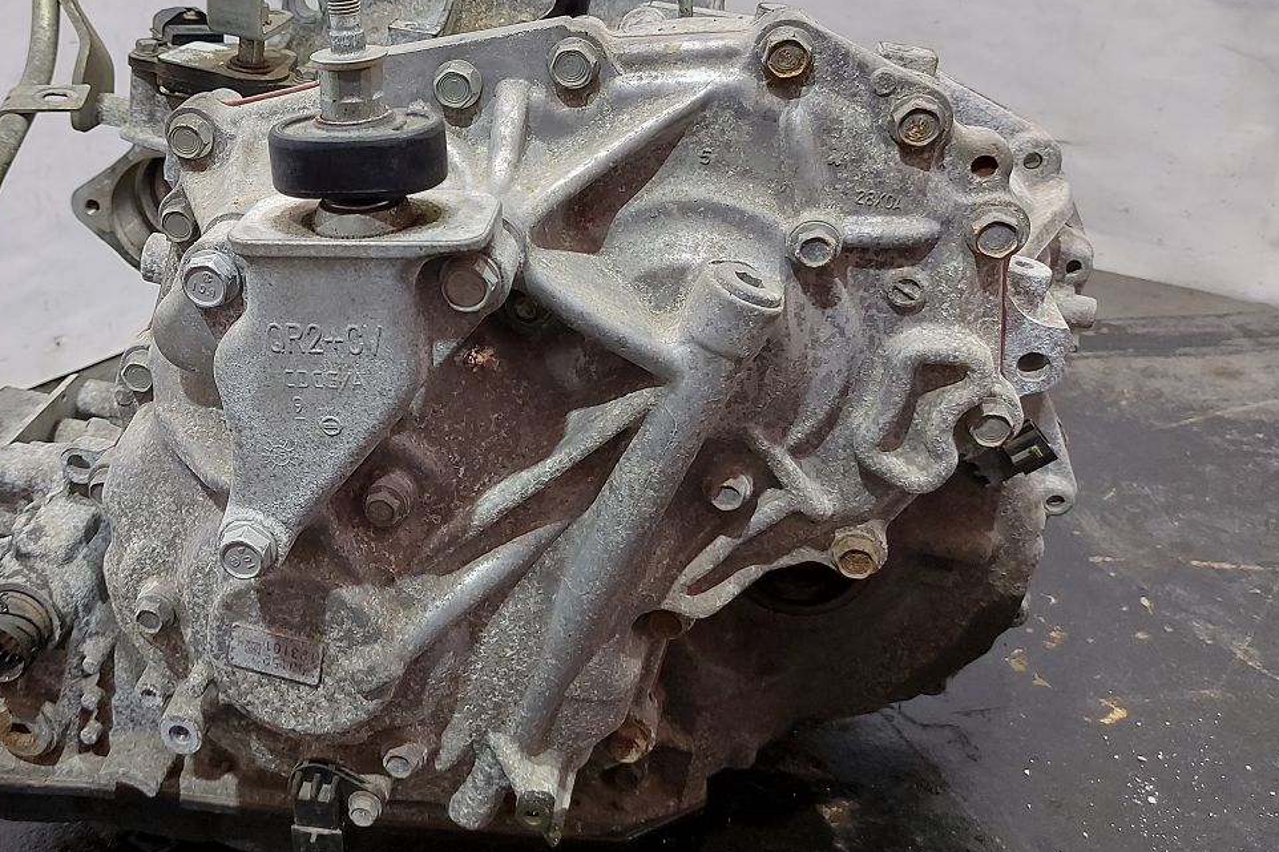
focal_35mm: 36
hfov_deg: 51.7
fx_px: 1279
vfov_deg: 36.3
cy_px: 251
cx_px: 380
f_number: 1.8
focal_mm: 5.23
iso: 200
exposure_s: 1/50
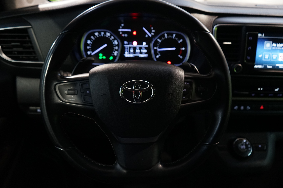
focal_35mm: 31
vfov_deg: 42.3
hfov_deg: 60.3
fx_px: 244
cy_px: 94
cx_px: 142
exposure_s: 1/30
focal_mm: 31
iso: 2000
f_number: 4.5
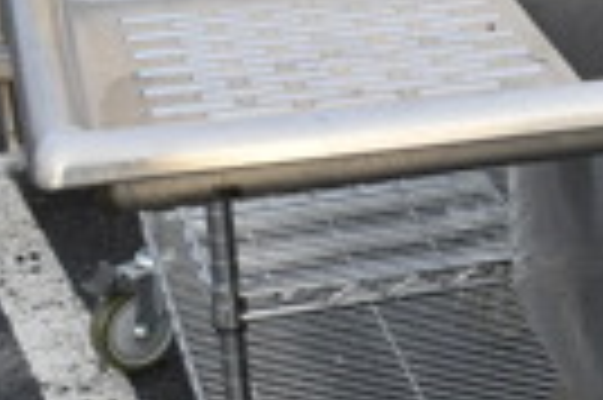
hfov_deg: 13.7
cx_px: 1004
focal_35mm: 137
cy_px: 279
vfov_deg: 10.0
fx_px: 2292
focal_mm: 20
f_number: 5.6
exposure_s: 1/250
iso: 250
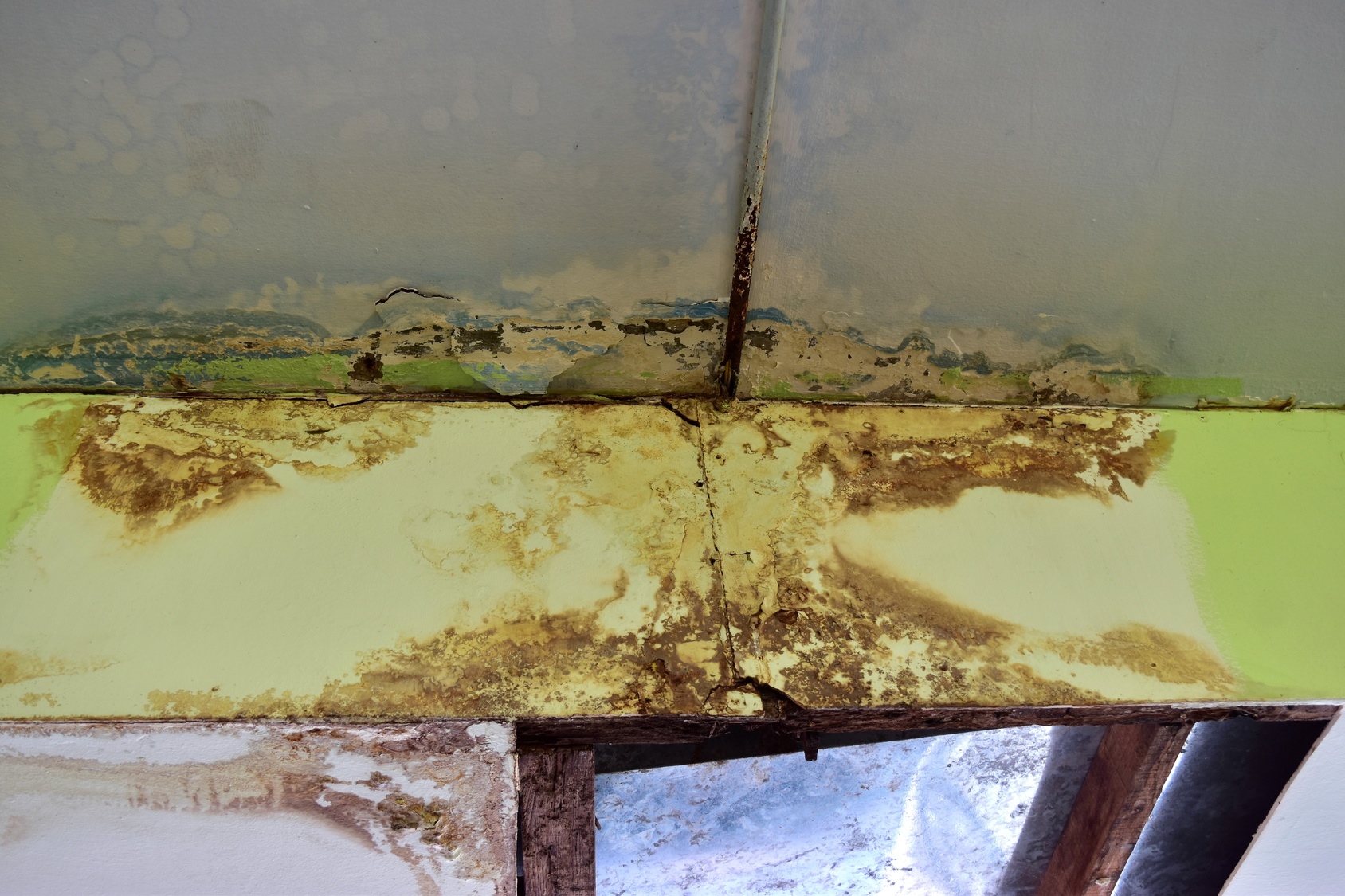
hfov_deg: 51.3
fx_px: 1401
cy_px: 448
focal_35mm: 38
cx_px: 672
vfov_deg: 35.5
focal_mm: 25
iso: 200
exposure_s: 1/30
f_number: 5
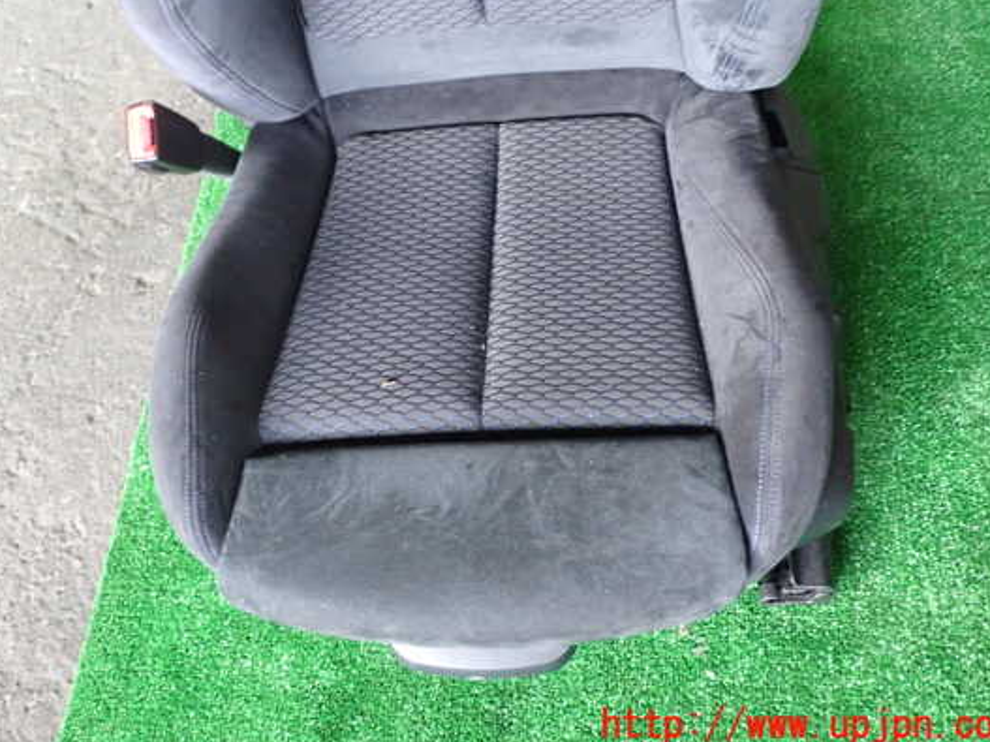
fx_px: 1172
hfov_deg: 45.8
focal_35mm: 41
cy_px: 327
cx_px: 462
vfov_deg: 35.1
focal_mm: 6.37
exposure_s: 1/40
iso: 800
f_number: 2.5
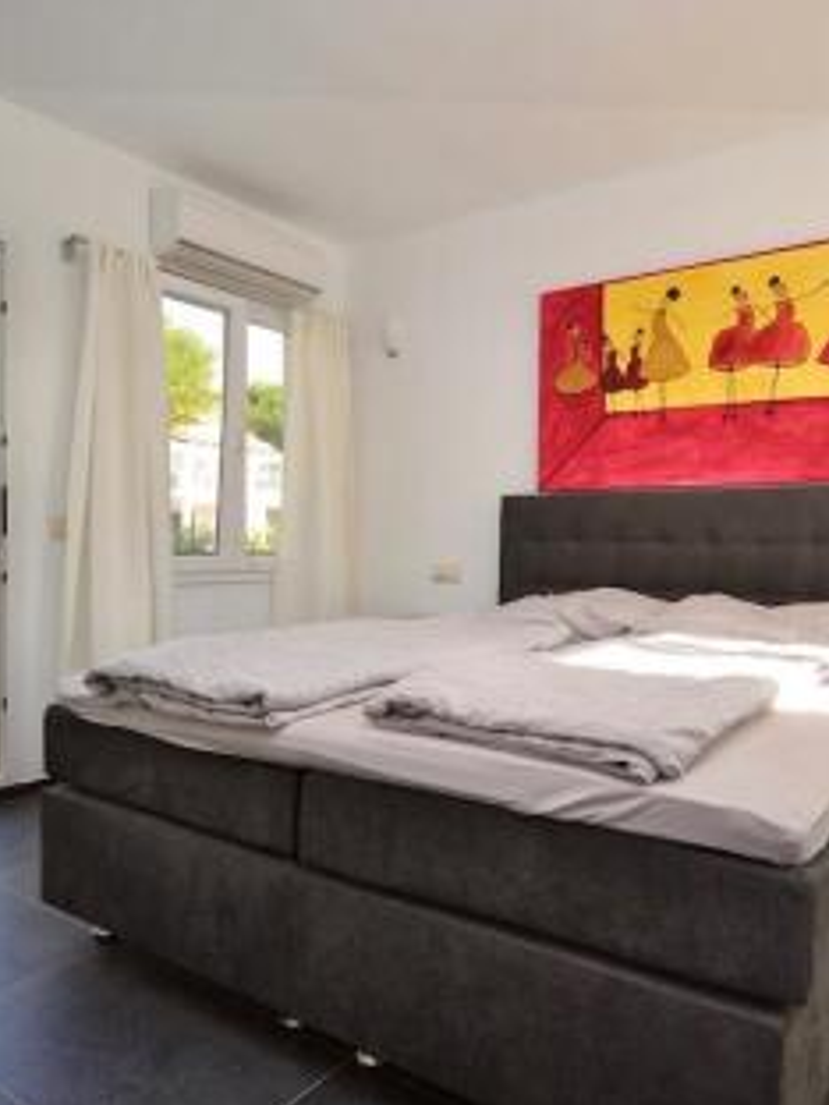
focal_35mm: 22
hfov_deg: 59.8
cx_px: 546
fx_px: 702
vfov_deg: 76.4
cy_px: 551
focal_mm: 10
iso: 100
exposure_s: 1/80
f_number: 4.5
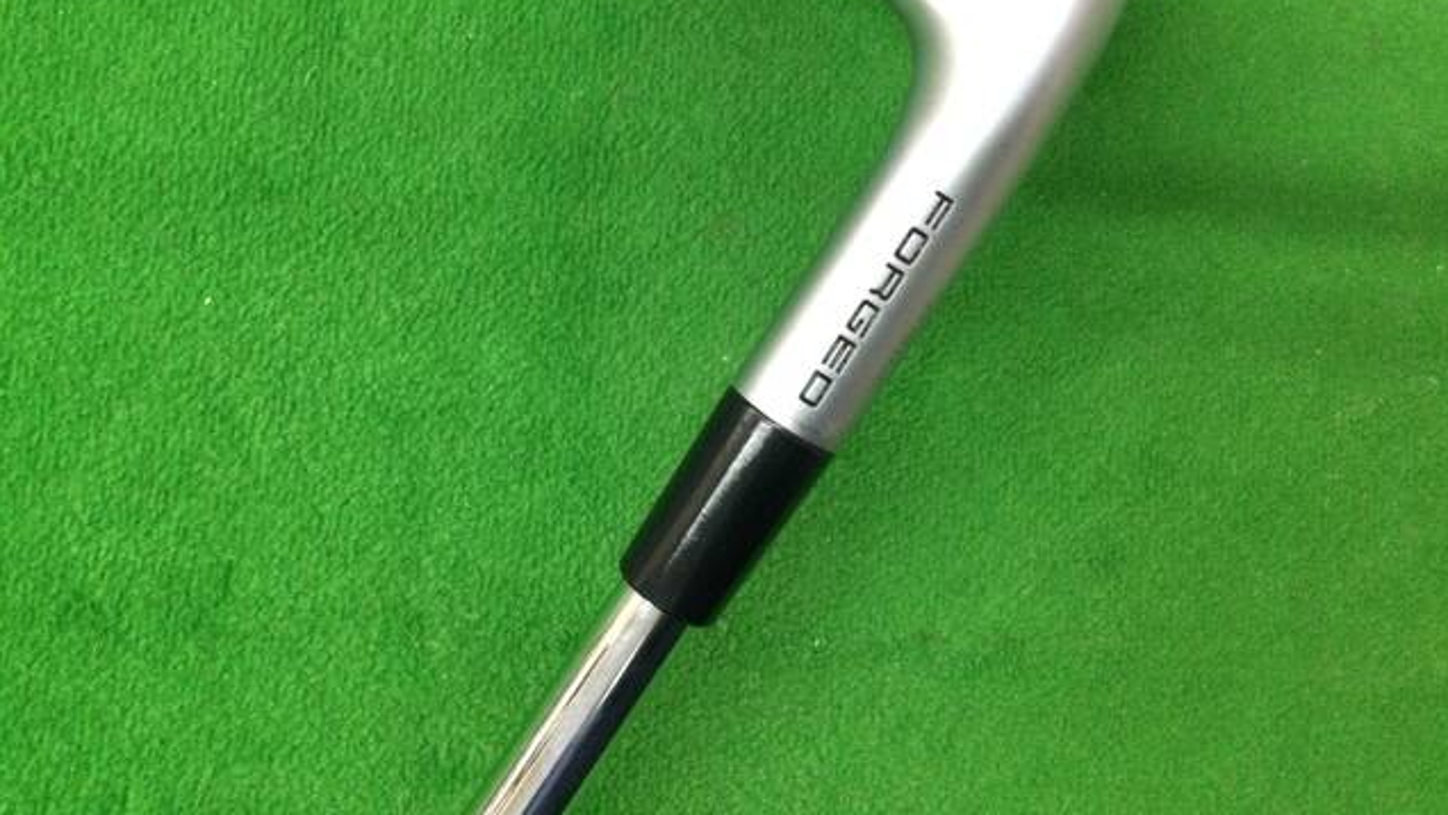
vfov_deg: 34.6
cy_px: 341
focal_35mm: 34
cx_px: 726
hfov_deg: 58.0
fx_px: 1306
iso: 125
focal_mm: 3.3
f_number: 2.4
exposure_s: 1/30
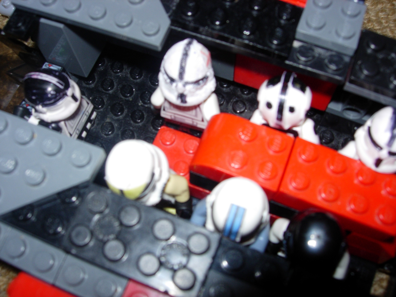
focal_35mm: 38
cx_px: 198
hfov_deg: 49.0
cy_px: 148
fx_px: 435
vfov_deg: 37.7
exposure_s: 1/64
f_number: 4.8
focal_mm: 7.8
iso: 79
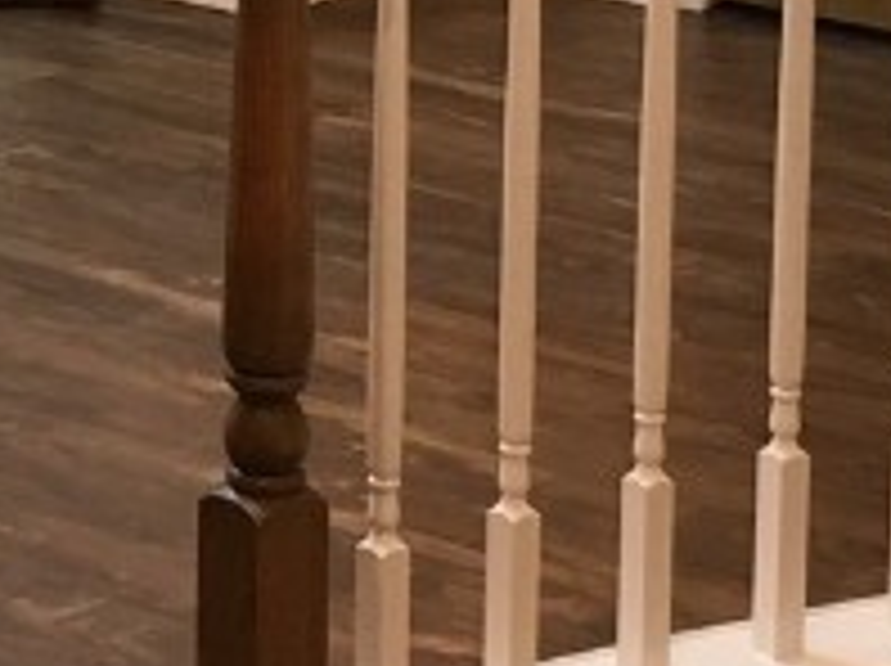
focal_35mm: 150
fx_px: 3856
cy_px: -230
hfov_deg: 12.8
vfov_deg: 9.7
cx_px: -198
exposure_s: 1/30
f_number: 2.2
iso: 100
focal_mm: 4.15
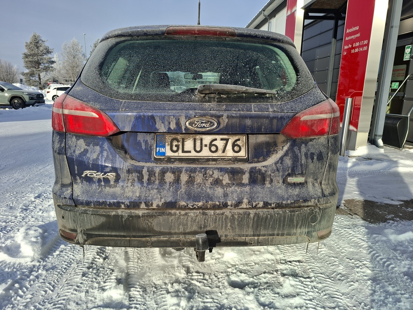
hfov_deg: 73.9
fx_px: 274
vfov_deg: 58.9
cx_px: 206
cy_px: 155
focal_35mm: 23
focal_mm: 5.54
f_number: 1.8
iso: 50
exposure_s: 1/1912
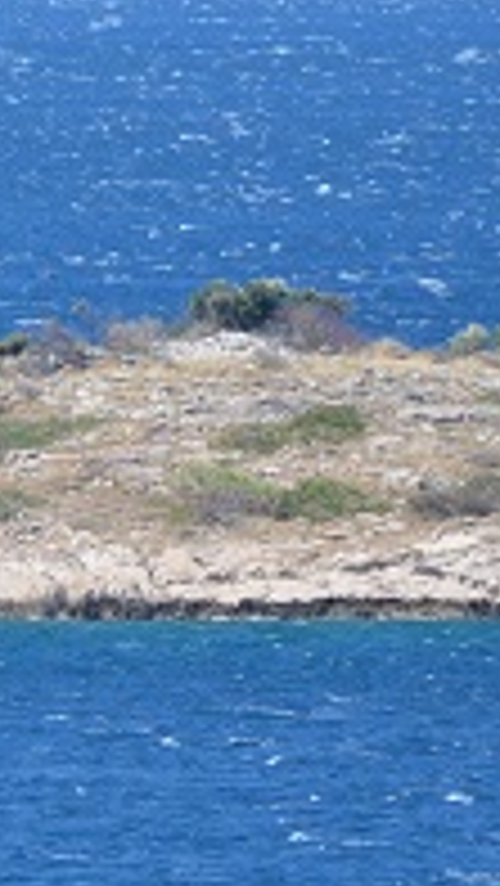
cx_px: -392
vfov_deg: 1.6
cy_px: 630
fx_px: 30931
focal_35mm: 1314
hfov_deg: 0.9
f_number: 5.6
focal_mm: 300
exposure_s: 1/1600
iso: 640
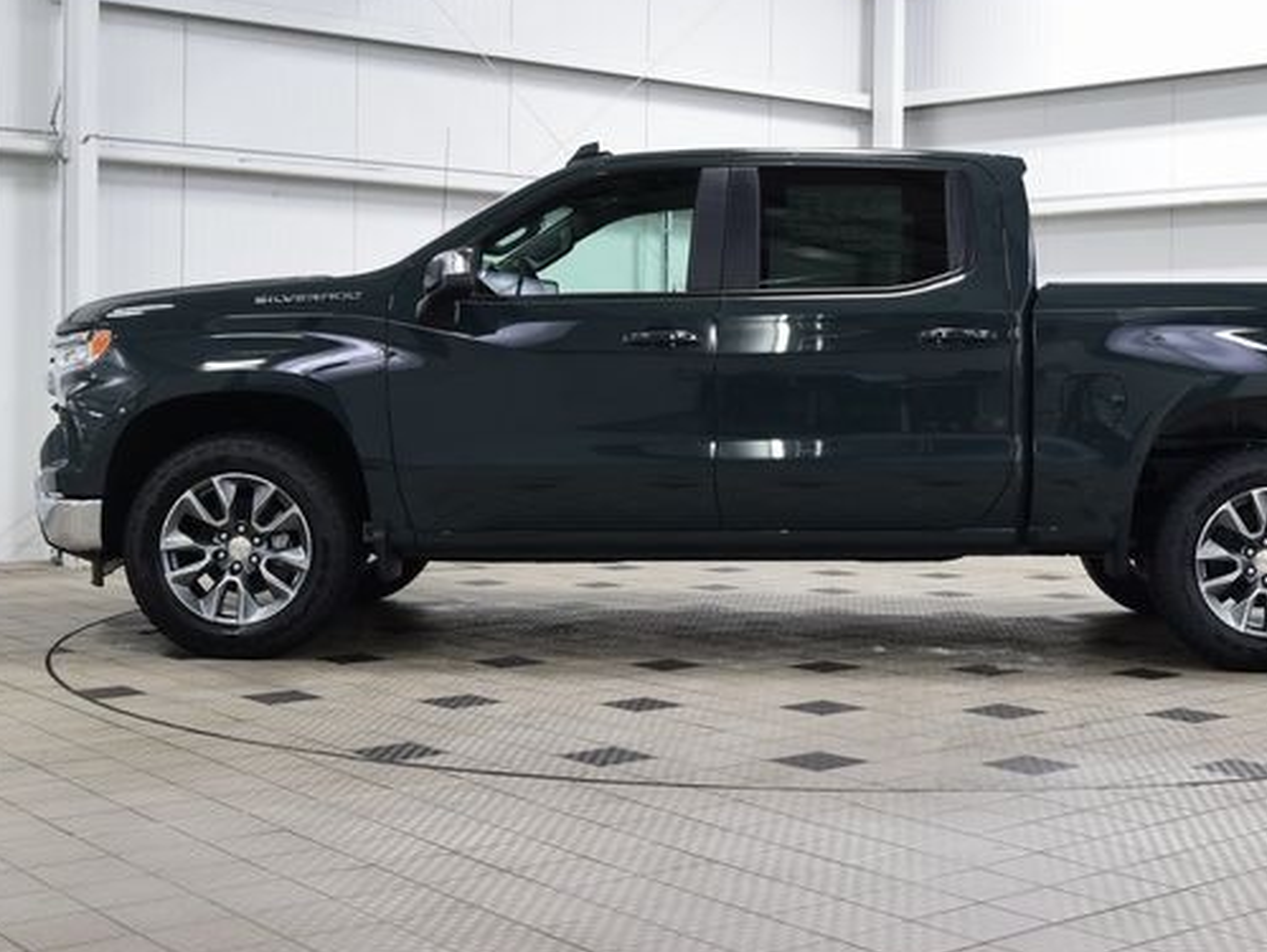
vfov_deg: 27.2
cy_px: 425
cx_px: 800
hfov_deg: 35.5
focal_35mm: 54
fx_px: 1964
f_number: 6.3
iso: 500
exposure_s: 1/15
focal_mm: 29
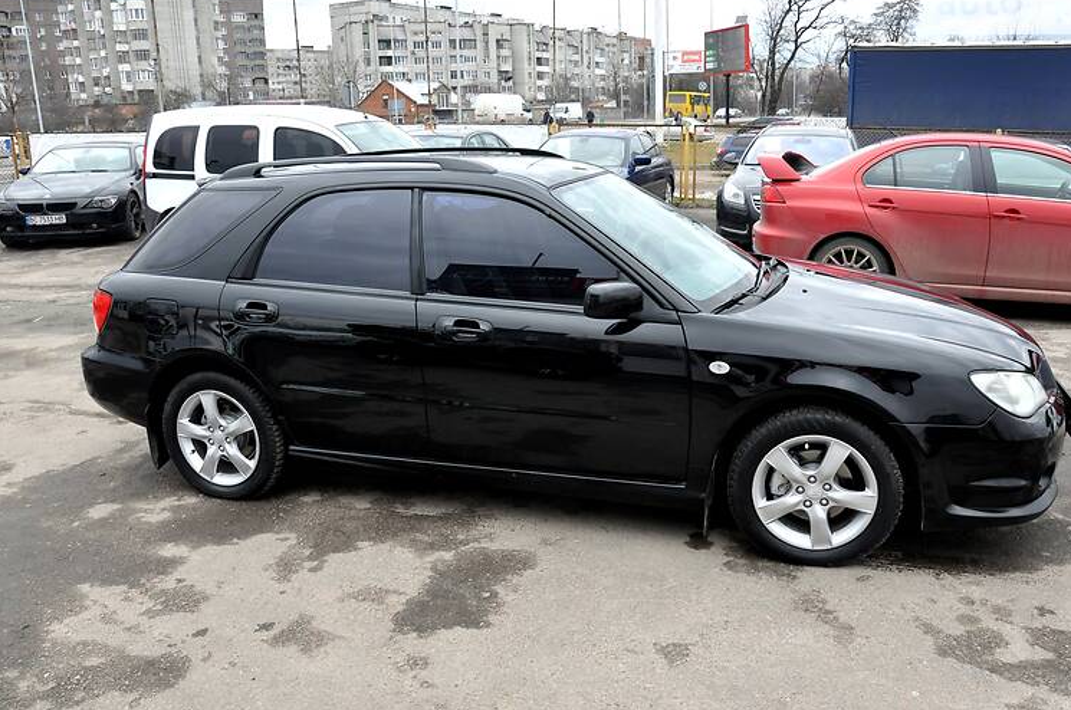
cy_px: 337
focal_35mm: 29
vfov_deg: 44.8
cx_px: 572
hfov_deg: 63.7
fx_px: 861
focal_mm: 18
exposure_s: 1/320
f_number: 9
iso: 800
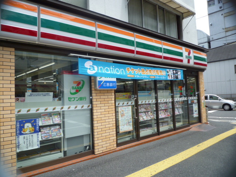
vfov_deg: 54.9
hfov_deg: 69.4
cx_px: 118
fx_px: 170
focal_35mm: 25
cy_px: 88
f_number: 3.2
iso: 100
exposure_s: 1/500
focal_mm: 4.4
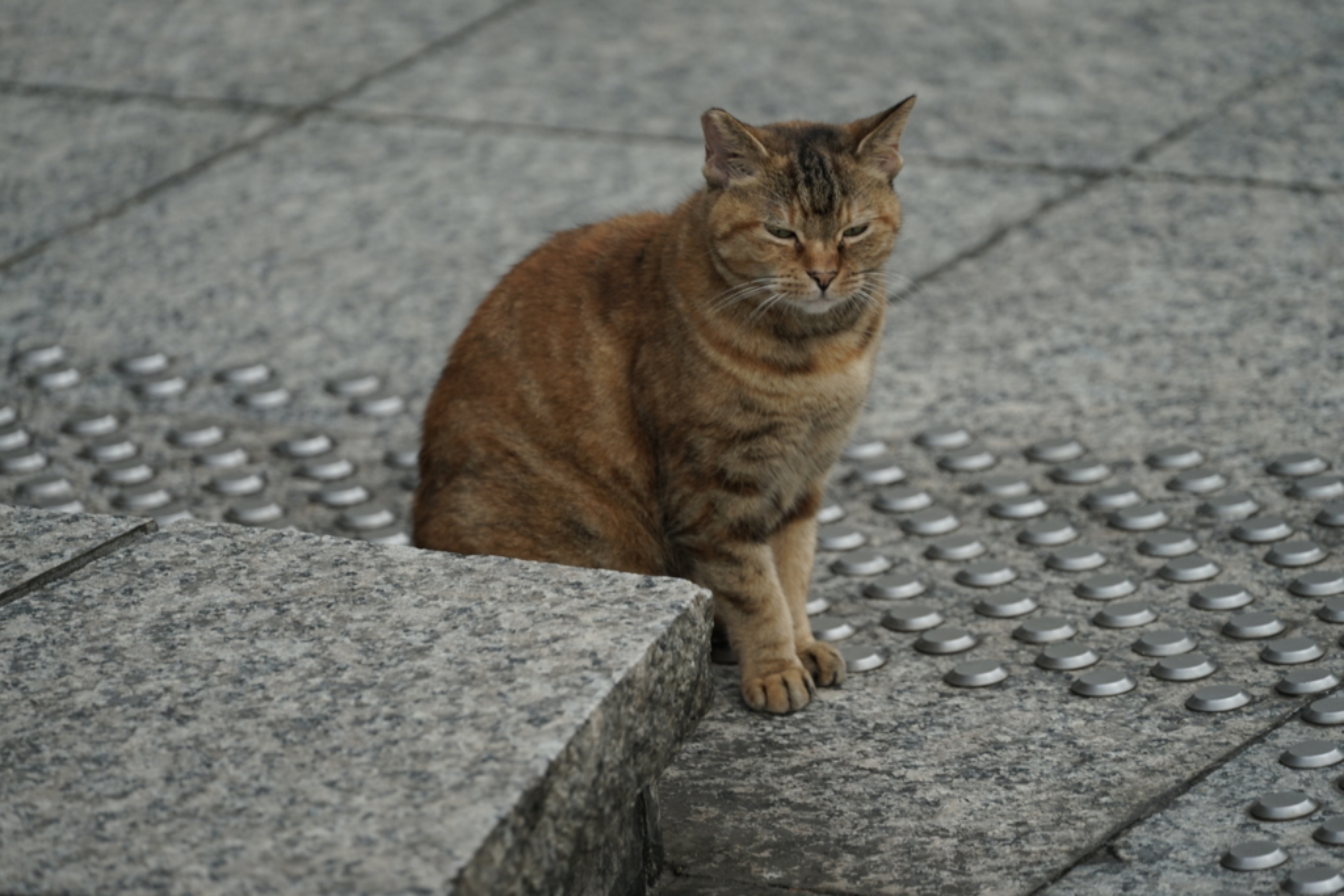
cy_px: 448
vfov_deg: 4.6
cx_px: 672
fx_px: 11201
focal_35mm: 300
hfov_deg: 6.9
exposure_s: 1/320
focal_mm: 300
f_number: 5.6
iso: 400
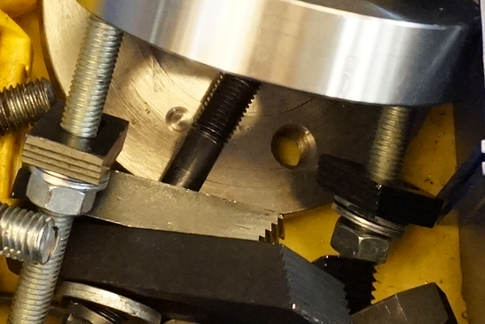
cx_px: 216
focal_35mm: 120
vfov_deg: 11.0
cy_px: -164
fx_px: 1617
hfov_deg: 17.1
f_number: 3.5
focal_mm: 16
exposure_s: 1/80
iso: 3200
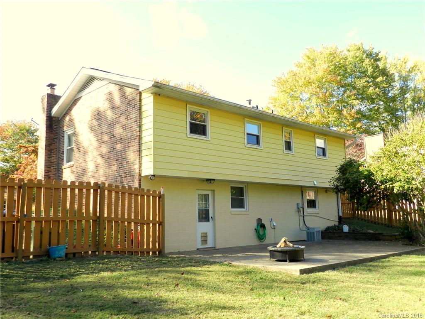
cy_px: 160
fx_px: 393
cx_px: 212
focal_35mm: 32
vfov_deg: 44.2
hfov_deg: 56.8
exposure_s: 1/320
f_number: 3.7
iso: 160
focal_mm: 5.6
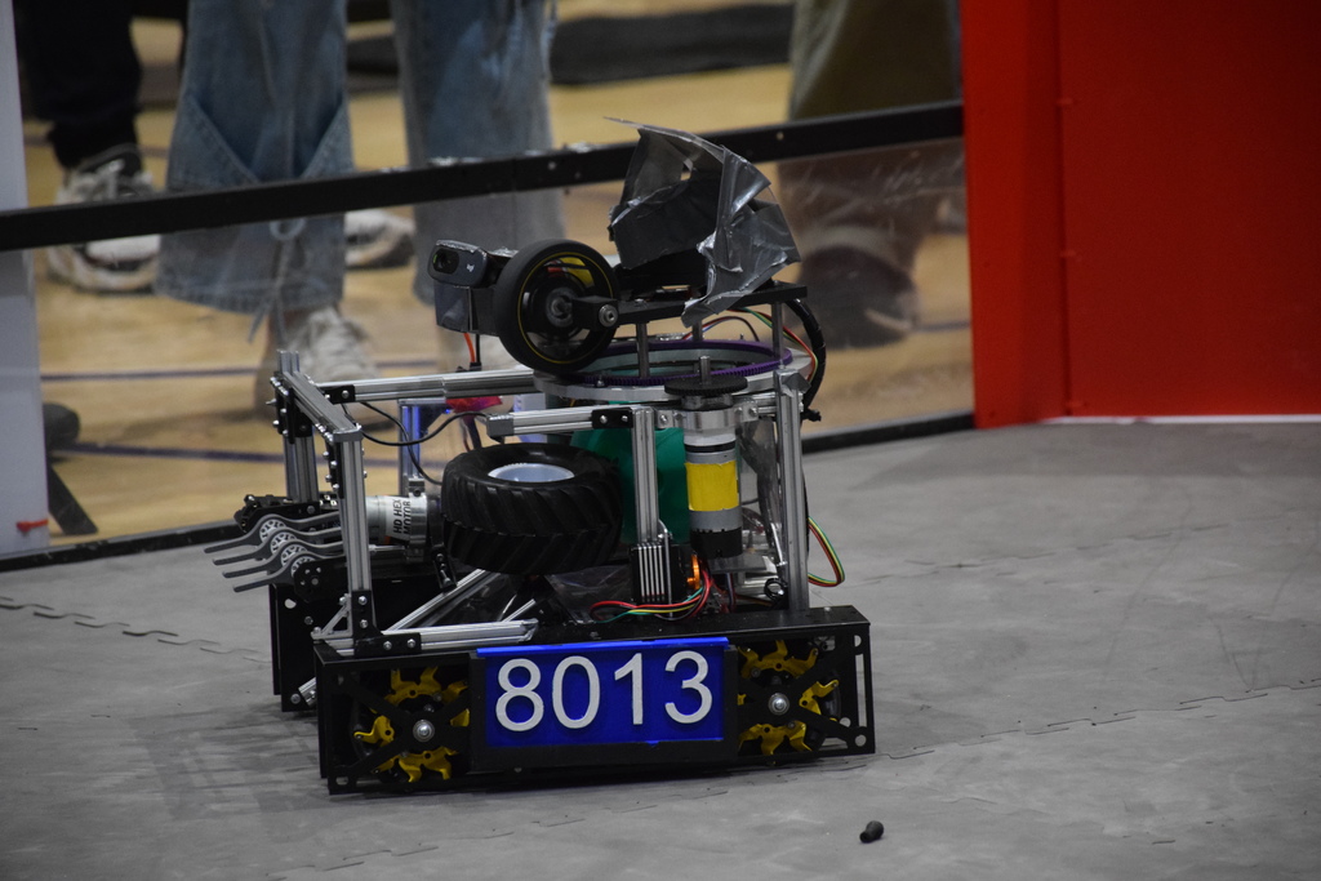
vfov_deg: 6.5
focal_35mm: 210
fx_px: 7706
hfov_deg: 9.8
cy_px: 440
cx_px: 660
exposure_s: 1/125
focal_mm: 140
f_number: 5.6
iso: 3200
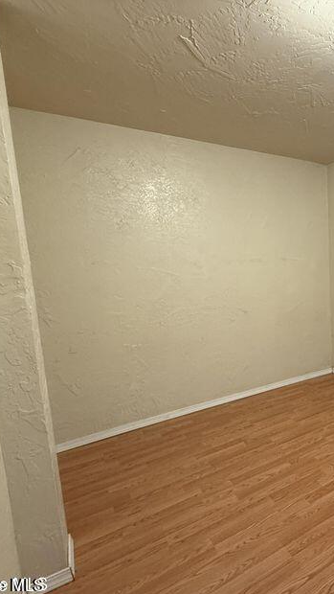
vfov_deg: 83.8
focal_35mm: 21
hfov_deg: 47.5
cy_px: 306
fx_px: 330
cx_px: 308
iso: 320
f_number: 2.2
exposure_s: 1/60
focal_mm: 2.22
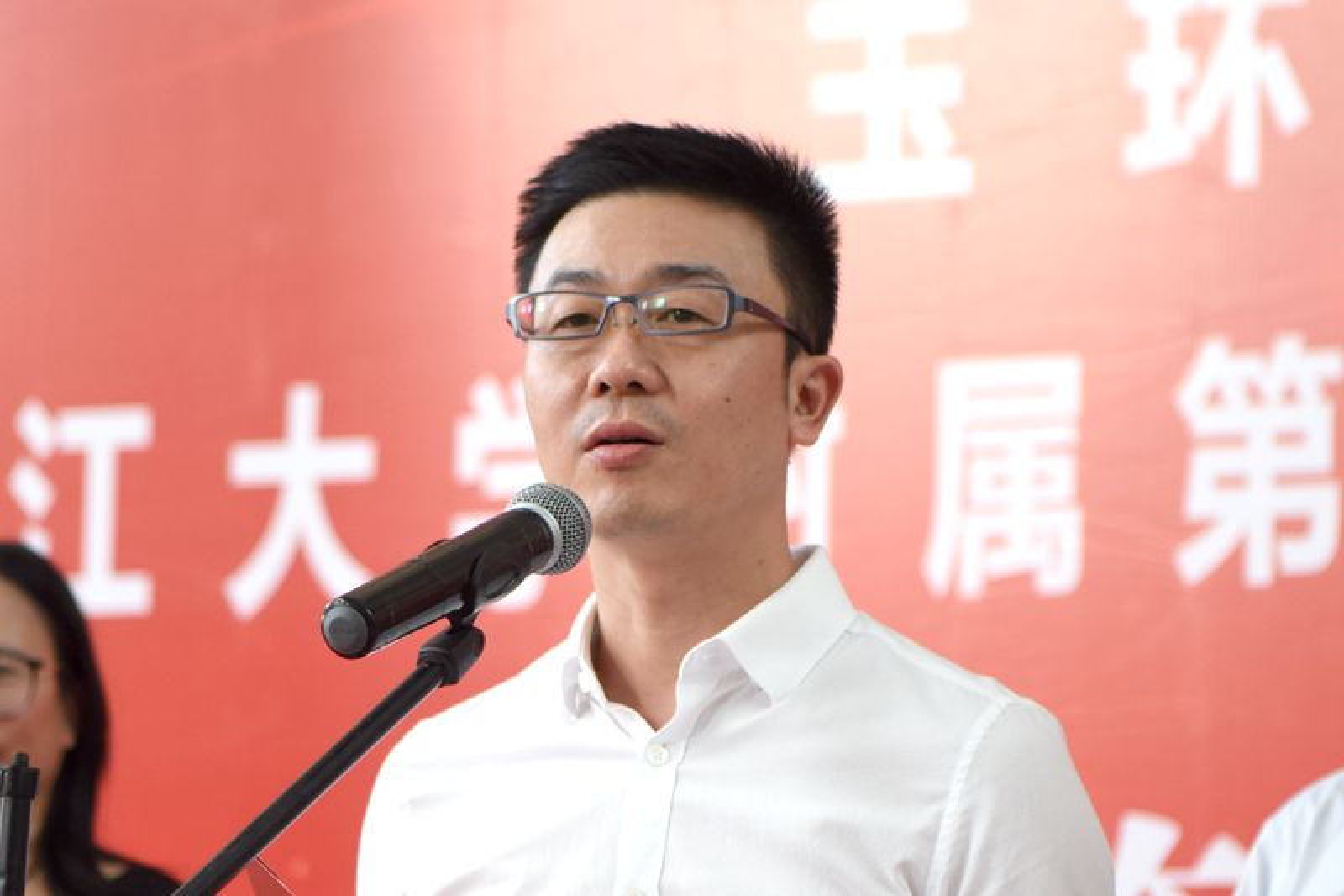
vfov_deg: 19.4
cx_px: 672
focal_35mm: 70
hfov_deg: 28.8
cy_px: 448
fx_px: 2613
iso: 500
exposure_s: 1/60
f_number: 2.8
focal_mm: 70
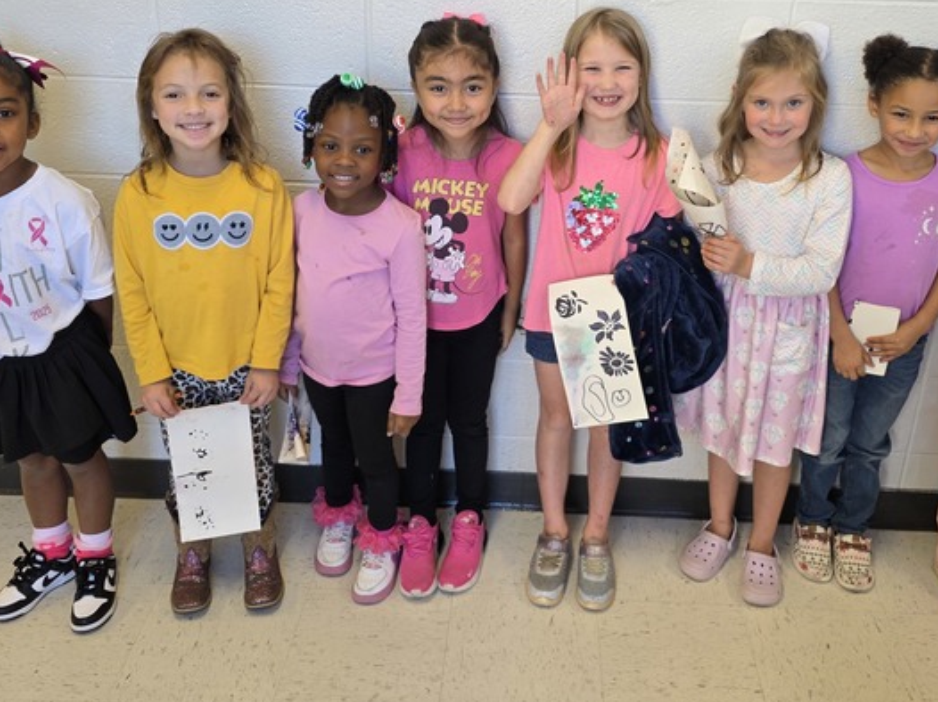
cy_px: 237
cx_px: 530
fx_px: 948
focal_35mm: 35
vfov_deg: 40.2
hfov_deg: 52.5
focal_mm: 6.3
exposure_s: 1/120
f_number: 1.7
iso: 100
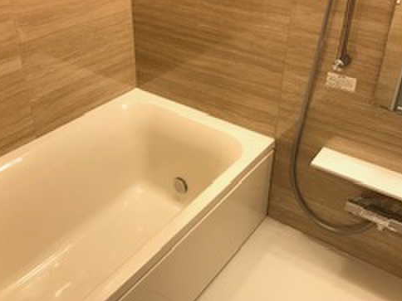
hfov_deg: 50.1
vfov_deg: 38.5
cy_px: 118
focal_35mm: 37
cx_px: 202
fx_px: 430
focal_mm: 3.99
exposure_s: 1/17
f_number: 1.8
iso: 40
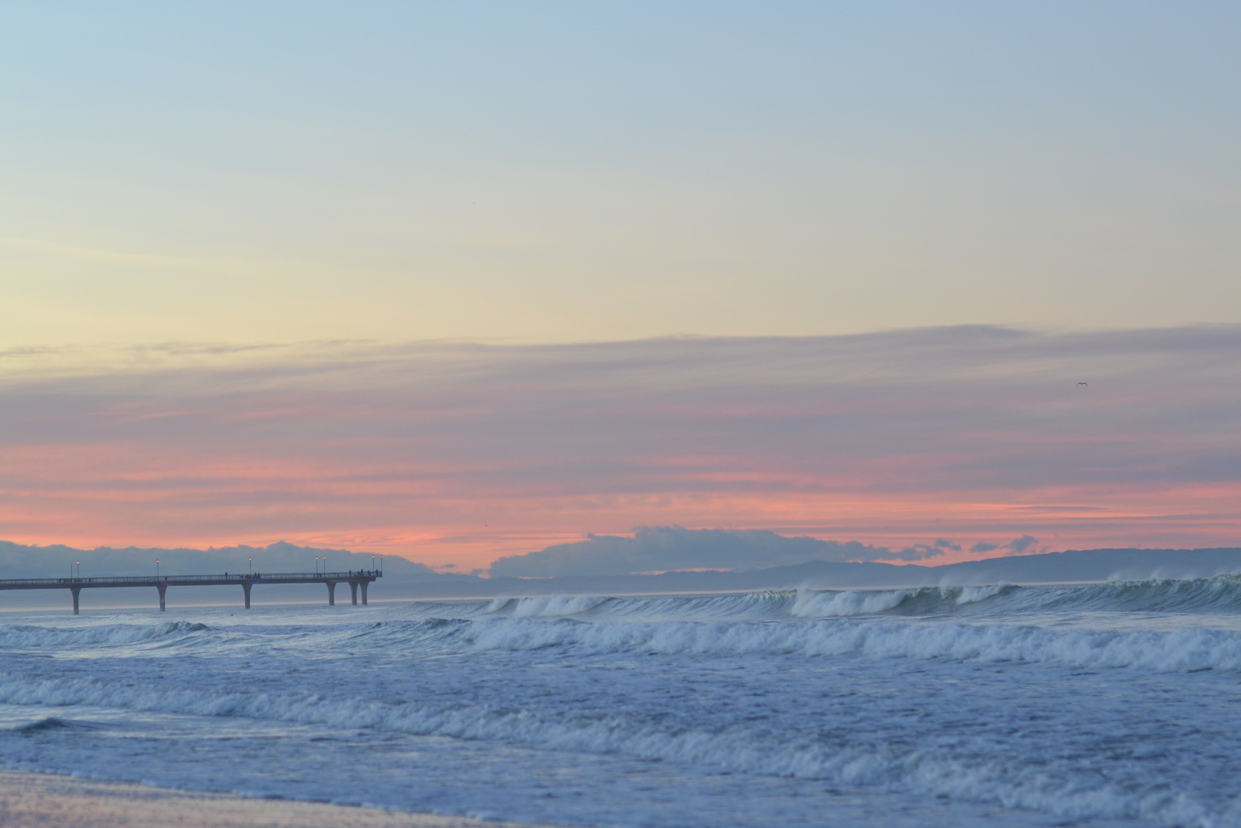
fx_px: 4395
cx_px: 620
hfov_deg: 16.1
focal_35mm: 128
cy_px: 414
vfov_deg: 10.8
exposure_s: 1/160
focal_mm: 85
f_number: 3.2
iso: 400
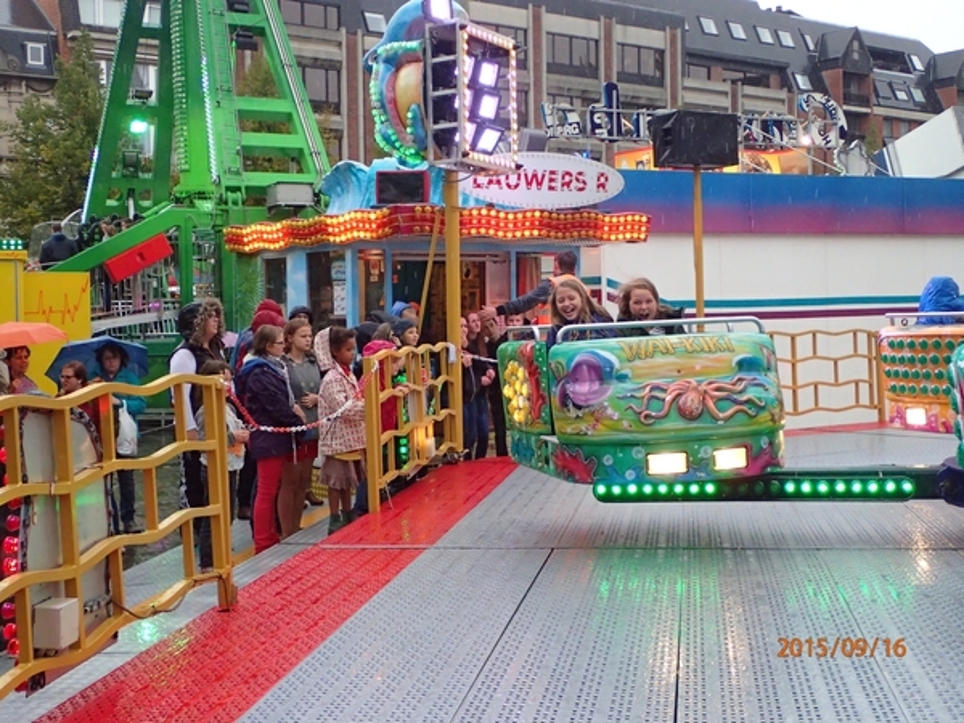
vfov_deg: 31.5
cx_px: 482
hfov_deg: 41.2
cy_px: 362
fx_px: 1281
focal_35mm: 46
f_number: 3.1
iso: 640
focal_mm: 8.41
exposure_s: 1/500
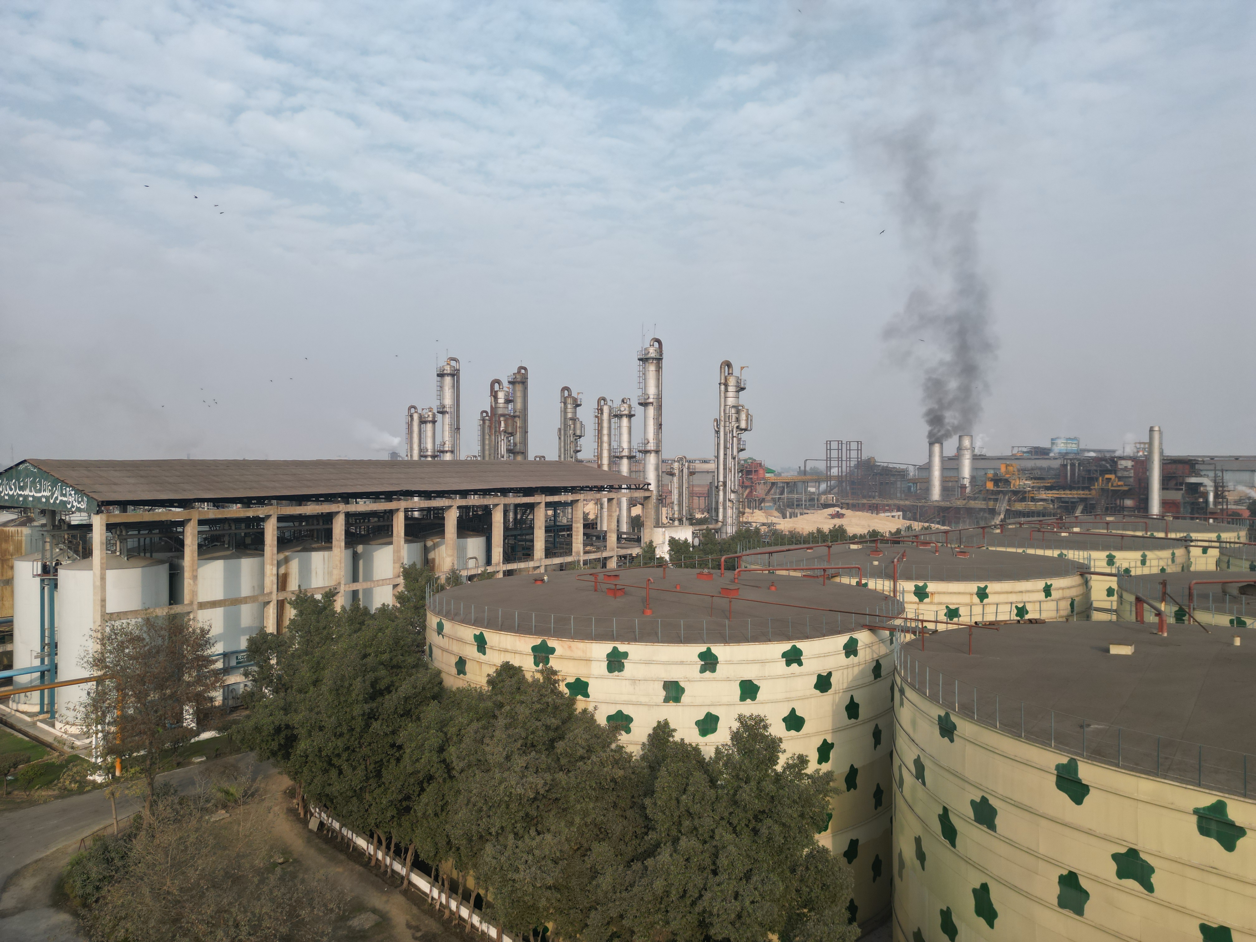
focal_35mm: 24
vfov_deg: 56.8
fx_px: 871
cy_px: 471
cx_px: 628
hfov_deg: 71.6
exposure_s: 1/1500
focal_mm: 6.72
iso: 100
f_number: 1.7
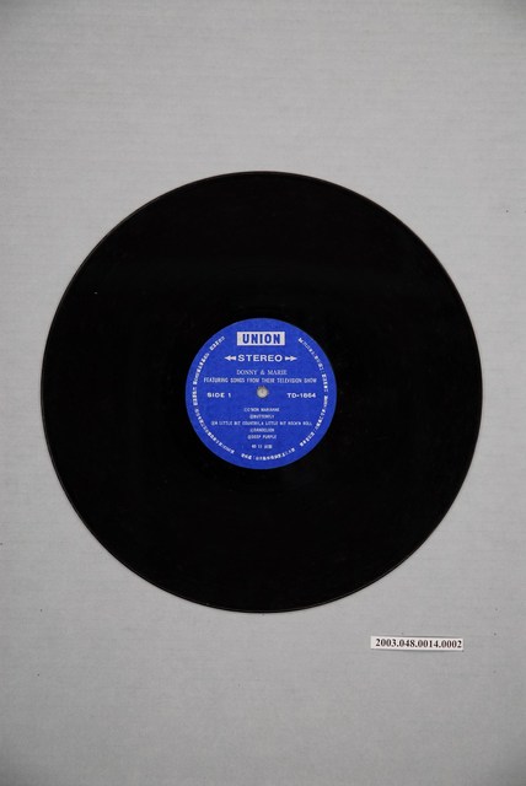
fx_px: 2034
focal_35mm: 93
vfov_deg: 21.9
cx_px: 263
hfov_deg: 14.7
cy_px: 393
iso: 320
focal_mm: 62
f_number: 4.5
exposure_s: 1/50
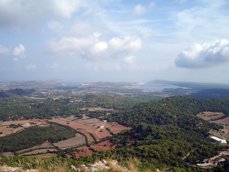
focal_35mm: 35
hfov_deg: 52.6
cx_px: 114
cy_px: 86
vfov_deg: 40.7
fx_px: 232
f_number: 4.3
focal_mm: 5.8
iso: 50
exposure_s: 1/500
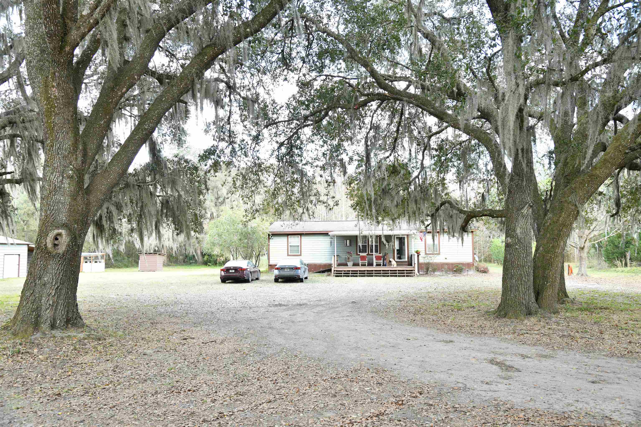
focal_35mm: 30
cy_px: 214
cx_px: 320
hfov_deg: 61.9
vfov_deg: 43.6
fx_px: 534
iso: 2000
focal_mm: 30
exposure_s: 1/200
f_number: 6.3
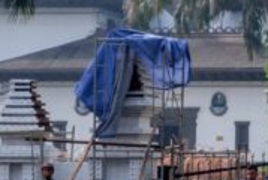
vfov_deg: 5.2
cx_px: 397
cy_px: 45
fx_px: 1969
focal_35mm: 264
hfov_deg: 7.7
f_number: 5.6
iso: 200
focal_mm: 45
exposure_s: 1/900
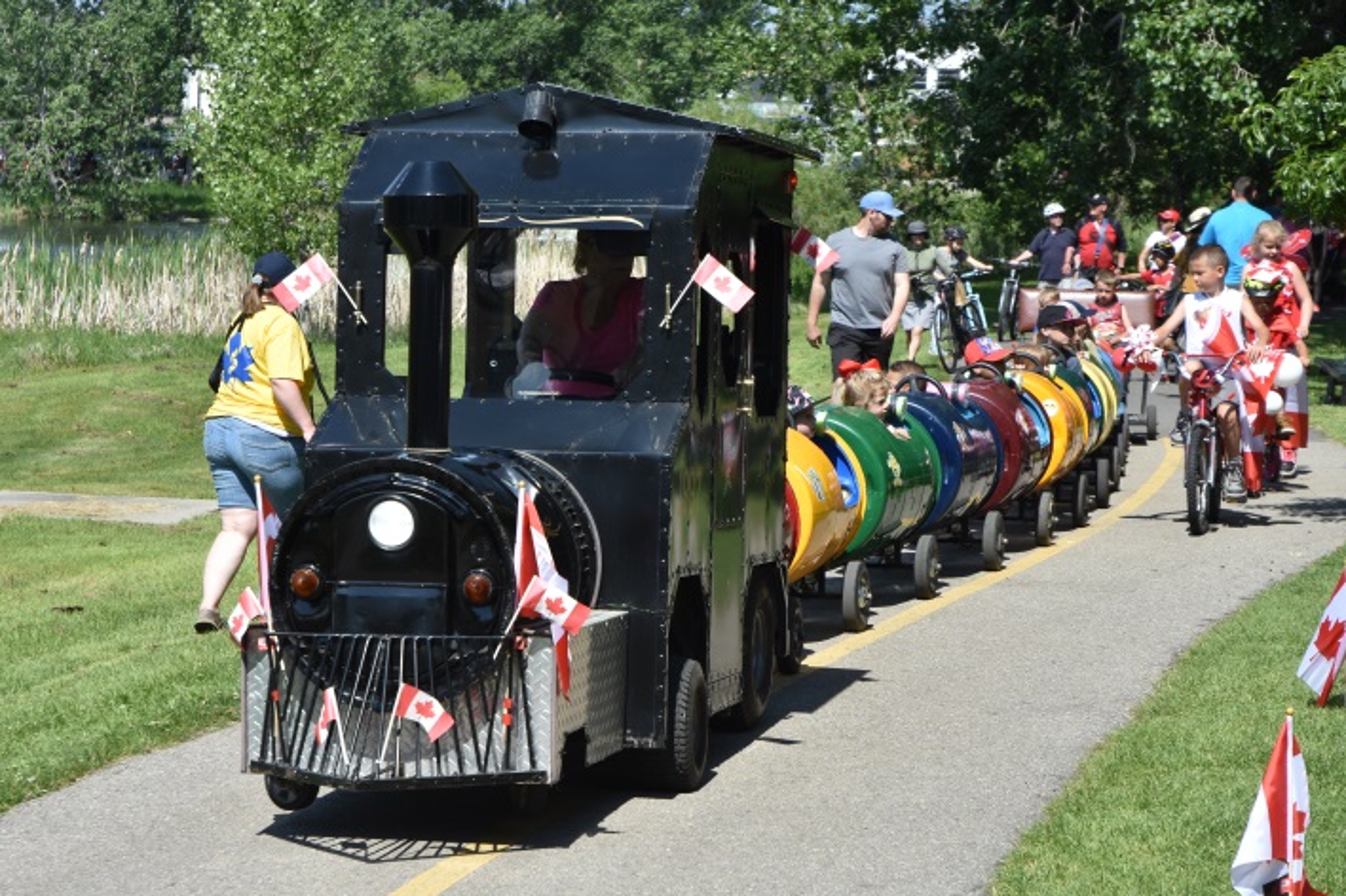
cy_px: 415
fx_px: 3774
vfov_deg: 13.5
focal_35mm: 101
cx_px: 645
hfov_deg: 20.2
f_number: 8
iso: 400
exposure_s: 1/1000
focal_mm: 62
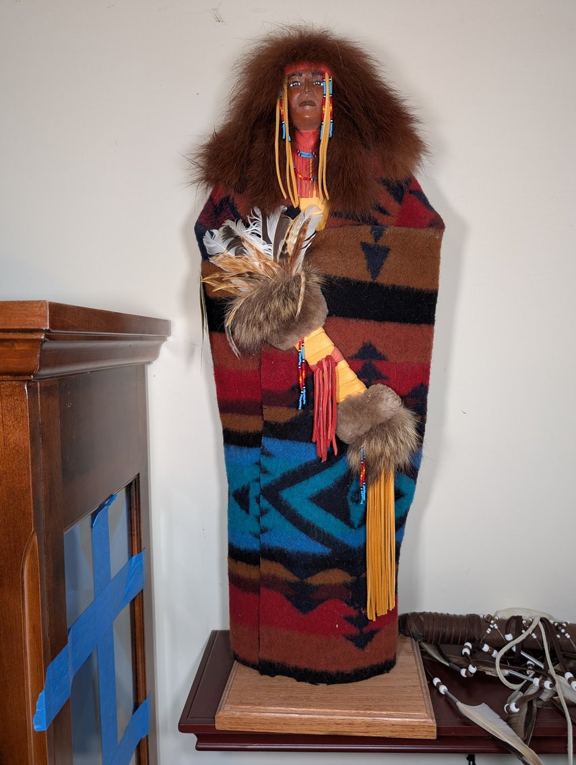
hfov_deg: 57.0
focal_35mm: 24
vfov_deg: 71.5
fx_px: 531
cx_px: 288
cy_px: 382
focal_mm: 6.9
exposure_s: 1/40
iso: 97
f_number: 1.68
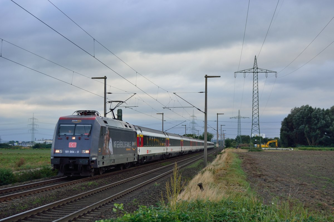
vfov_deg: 22.6
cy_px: 111
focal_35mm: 60
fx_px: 557
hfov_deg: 33.4
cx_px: 167
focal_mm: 40
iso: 320
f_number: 5.6
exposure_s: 1/640
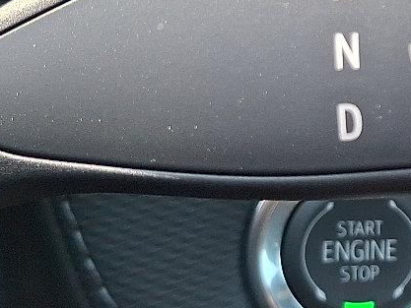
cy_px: 25
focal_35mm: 96
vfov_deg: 15.2
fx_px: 1140
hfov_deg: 18.9
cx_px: 541
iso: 30
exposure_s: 1/135
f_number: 1.8
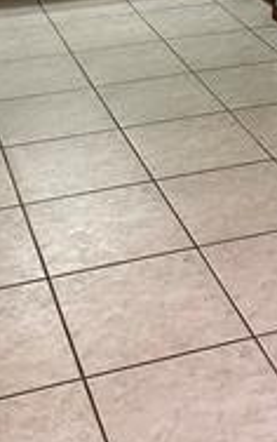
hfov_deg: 16.1
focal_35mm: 81
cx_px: 204
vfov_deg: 24.4
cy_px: 9
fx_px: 975
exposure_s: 1/60
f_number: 1.78
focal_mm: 6.86
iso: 250
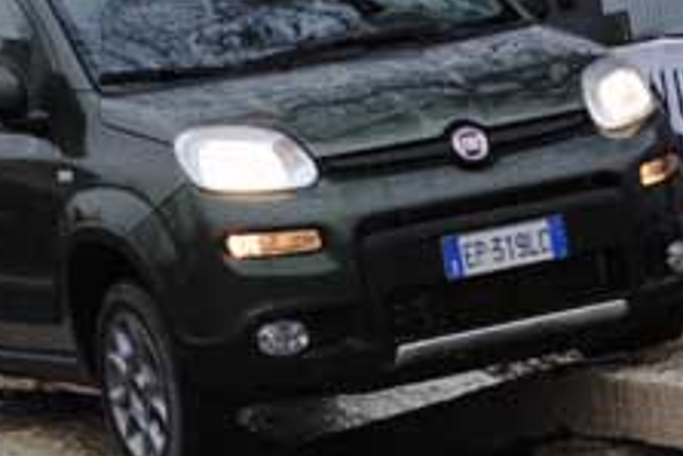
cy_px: 366
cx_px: 355
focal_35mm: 180
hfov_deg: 11.4
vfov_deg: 7.6
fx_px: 3419
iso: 200
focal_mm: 55
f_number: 5.6
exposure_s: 1/40
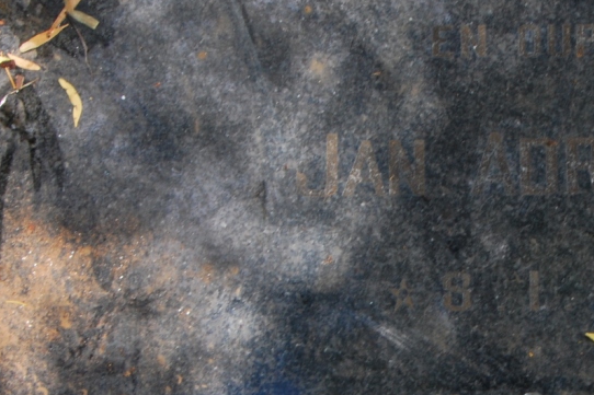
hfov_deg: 17.0
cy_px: 132
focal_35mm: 119
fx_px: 1963
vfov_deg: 11.5
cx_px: 525
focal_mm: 42
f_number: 18
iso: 450
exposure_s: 1/30
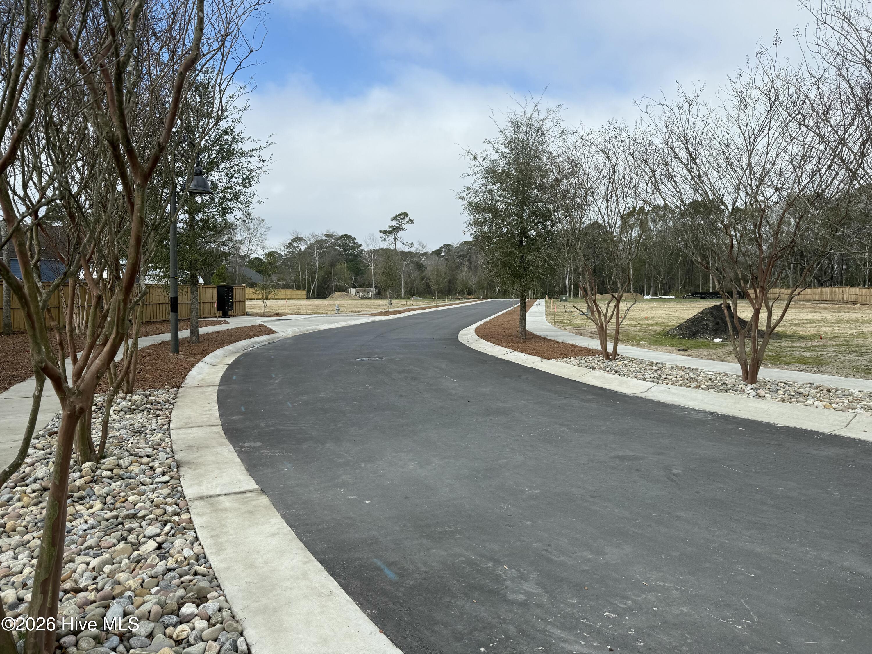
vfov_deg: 56.8
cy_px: 327
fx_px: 605
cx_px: 436
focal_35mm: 24
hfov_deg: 71.6
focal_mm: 6.76
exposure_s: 1/4405
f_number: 1.78
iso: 80
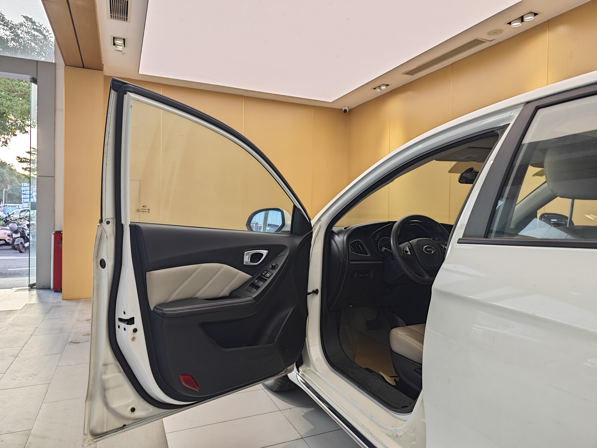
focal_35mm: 23
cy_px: 224
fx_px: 397
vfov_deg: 58.9
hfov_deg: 73.9
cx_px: 298
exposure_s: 1/100
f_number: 1.9
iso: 250
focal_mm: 8.7
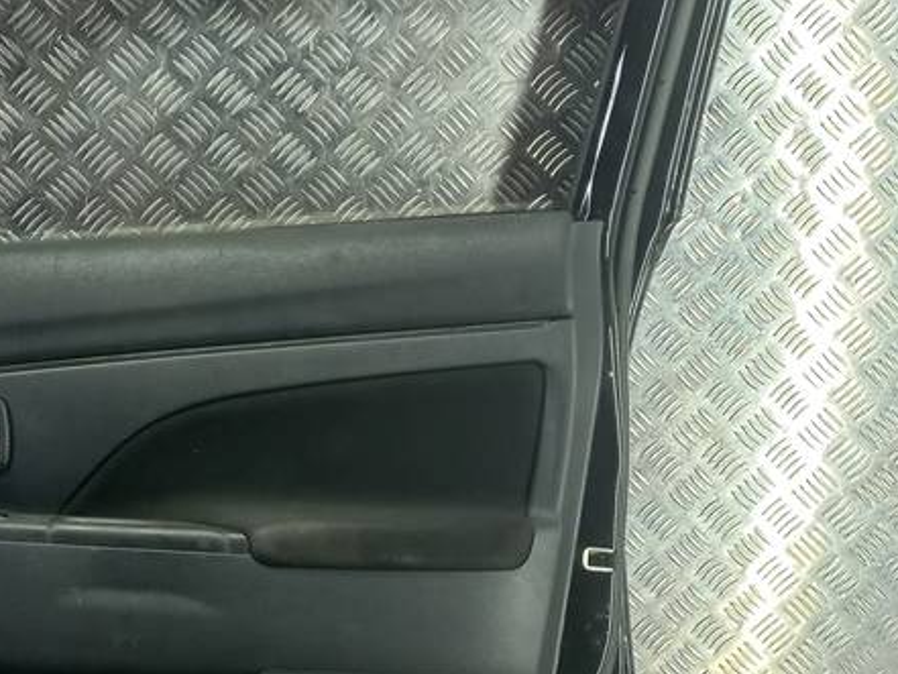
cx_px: 141
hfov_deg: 32.0
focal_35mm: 58
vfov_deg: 25.2
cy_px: 419
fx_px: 1505
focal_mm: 4.6
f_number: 1.8
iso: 80
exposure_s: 1/50
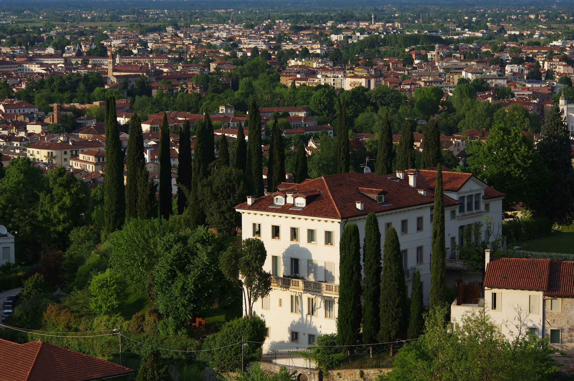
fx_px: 1673
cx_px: 287
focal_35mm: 105
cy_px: 190
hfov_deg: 19.5
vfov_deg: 13.0
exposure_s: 1/500
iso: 100
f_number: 5
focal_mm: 70
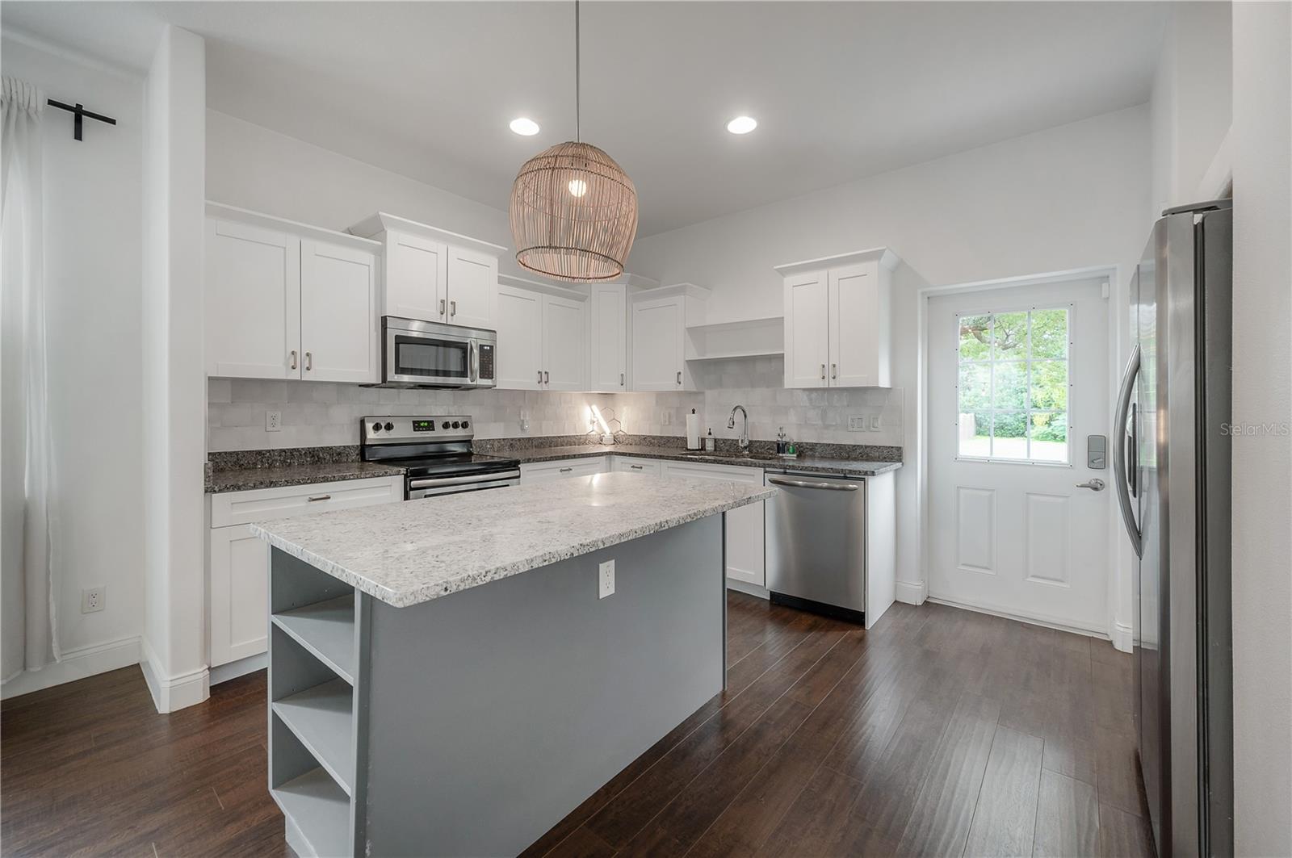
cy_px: 429
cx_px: 646
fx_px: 502
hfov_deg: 104.3
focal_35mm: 14
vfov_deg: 81.1
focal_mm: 14
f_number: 9
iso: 320
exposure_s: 1/8
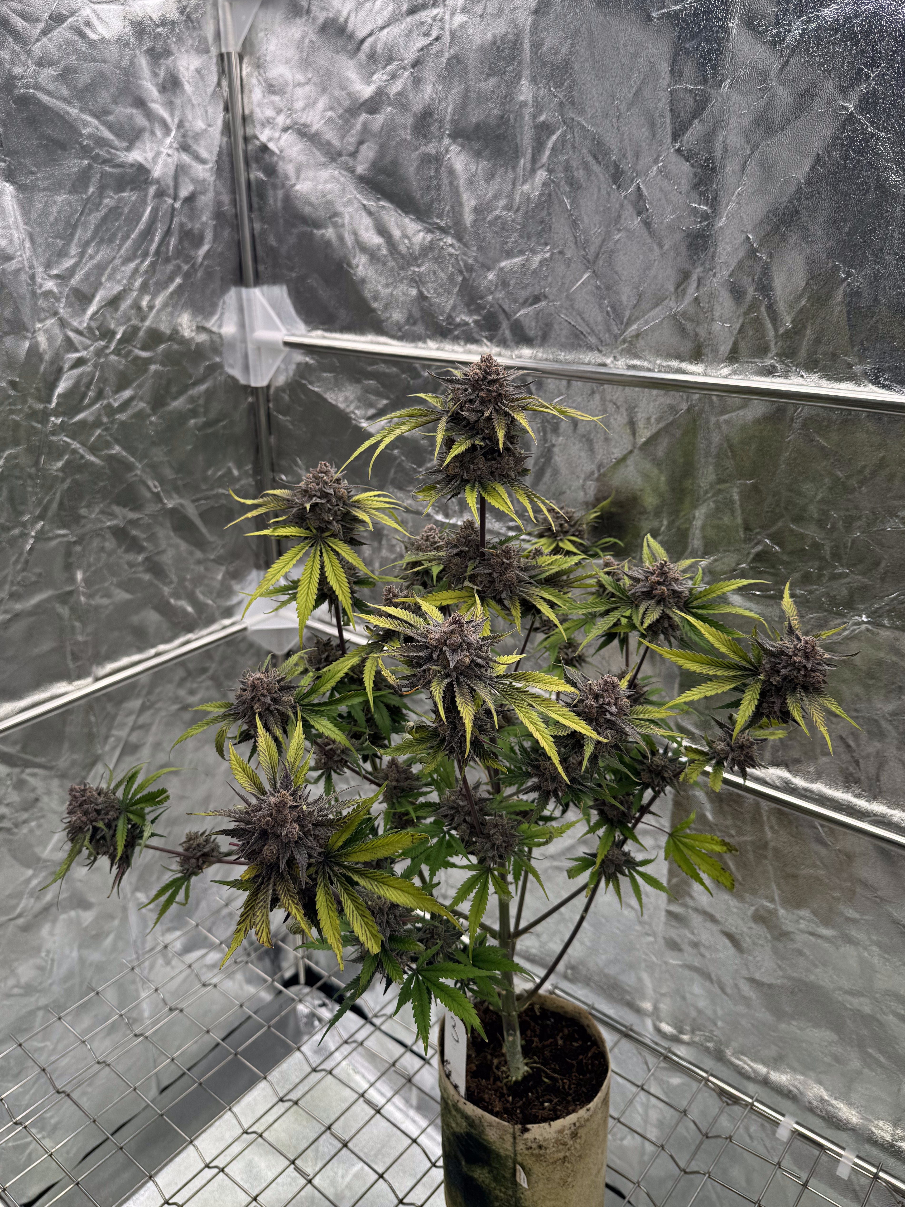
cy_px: 555
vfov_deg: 65.2
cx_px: 422
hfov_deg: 51.3
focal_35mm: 27
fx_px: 941
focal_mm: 6.76
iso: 80
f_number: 1.78
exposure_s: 1/1010
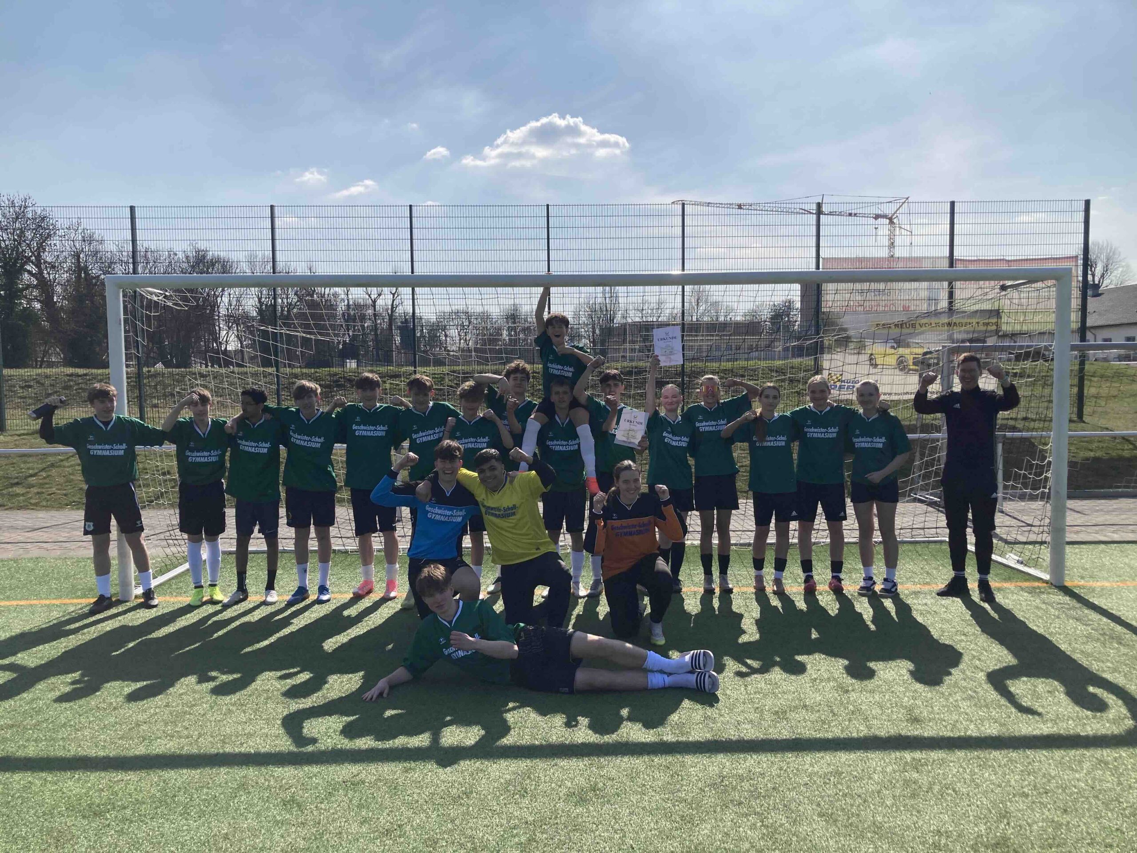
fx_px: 920
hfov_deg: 63.4
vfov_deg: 49.7
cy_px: 426
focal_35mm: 28
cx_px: 568
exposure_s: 1/4367
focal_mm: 3.99
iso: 20
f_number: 1.8
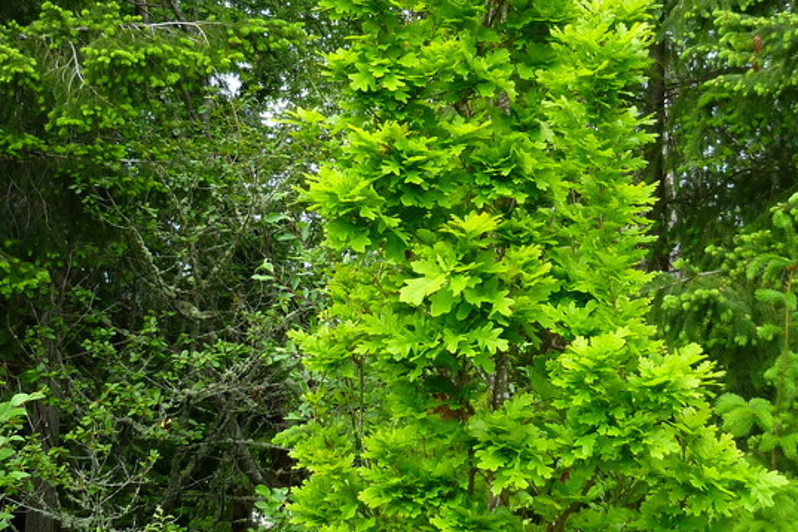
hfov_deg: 32.2
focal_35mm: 62
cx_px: 504
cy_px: 169
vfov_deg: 21.8
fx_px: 1374
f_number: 3.3
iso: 80
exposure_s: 1/100
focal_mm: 4.5
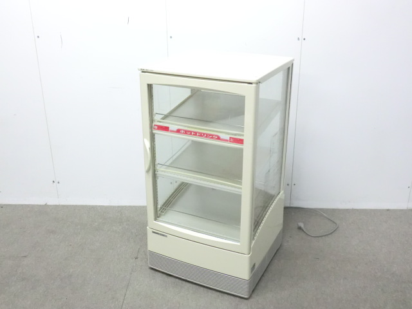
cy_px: 154
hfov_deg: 49.0
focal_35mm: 38
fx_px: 452
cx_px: 206
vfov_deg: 37.7
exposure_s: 1/40
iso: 800
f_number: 3.9
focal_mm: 6.9
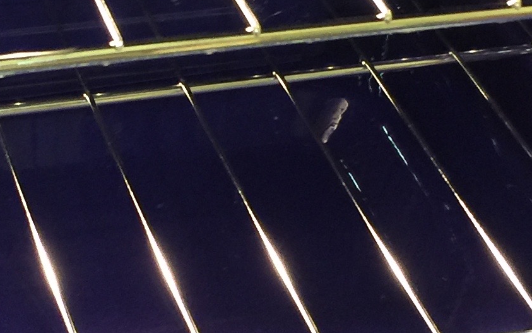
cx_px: 203
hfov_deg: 17.5
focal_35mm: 119
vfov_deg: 11.0
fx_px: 1725
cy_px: 137
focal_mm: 4.15
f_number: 2.2
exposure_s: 1/4
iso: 80
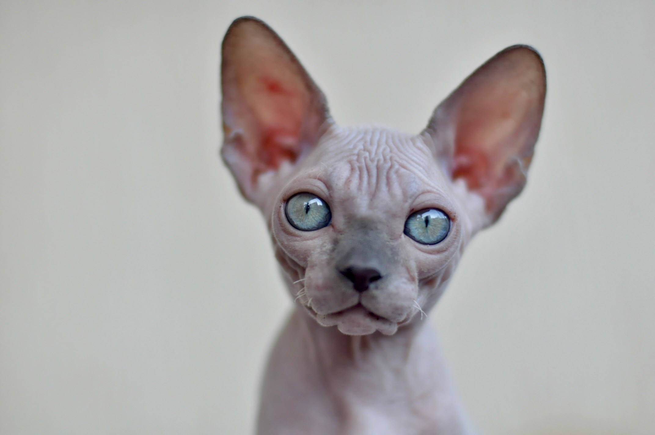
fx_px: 1363
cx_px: 328
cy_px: 218
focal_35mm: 75
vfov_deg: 18.1
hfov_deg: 27.0
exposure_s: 1/2500
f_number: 1.8
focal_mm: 50
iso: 800
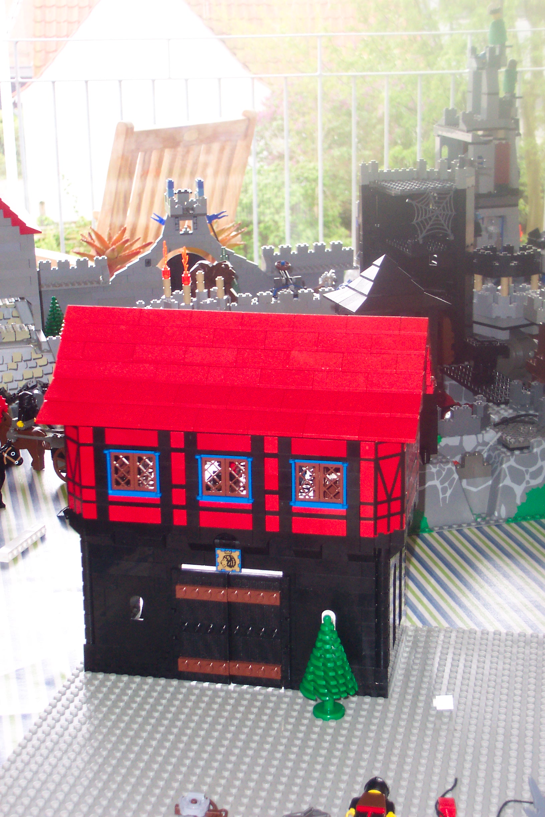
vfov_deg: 32.9
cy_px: 408
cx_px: 272
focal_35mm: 61
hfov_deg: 22.3
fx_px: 1385
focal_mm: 12.6
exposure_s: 1/45
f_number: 3.5
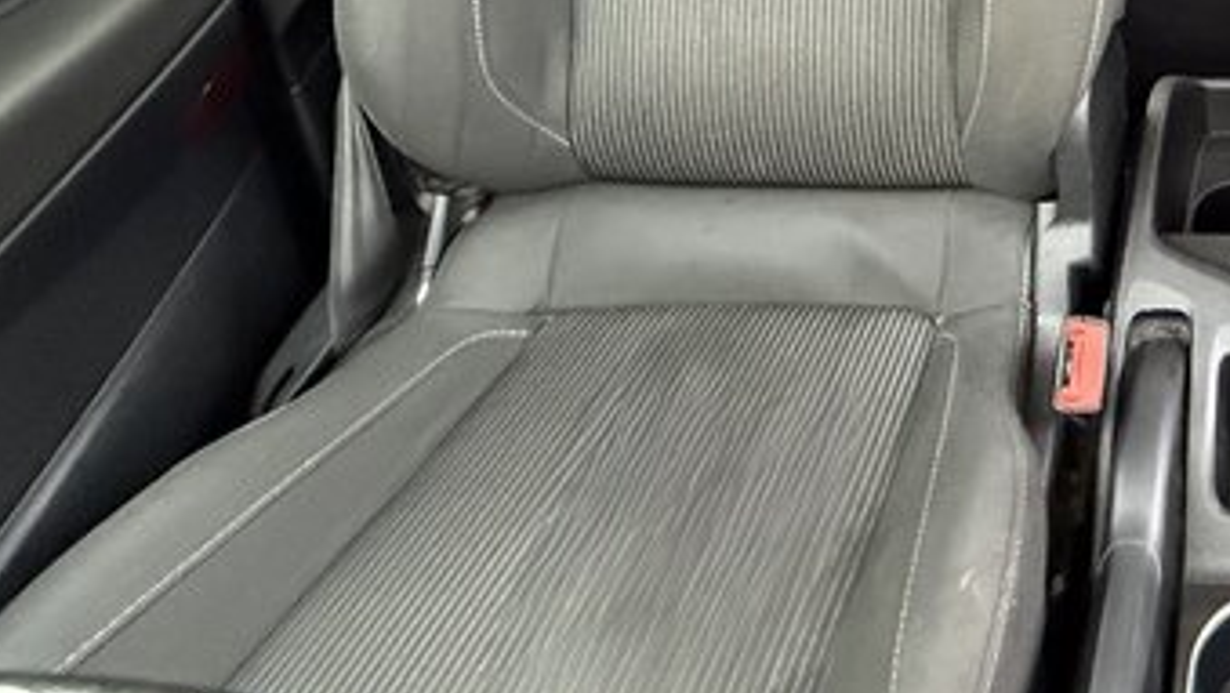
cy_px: -319
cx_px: 1248
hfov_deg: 45.9
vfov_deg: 25.5
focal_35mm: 36
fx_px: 1175
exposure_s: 1/60
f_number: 2.2
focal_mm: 2.22
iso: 1000
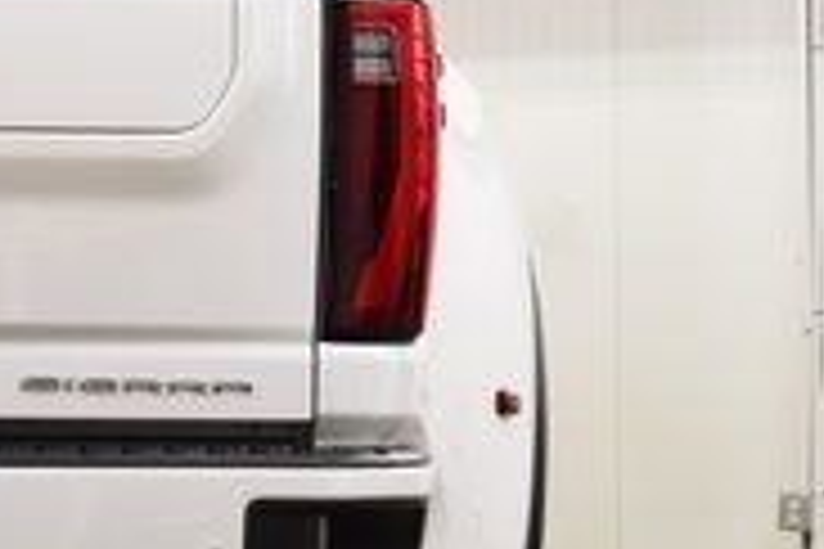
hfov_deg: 11.2
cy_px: 326
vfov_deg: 7.7
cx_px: -347
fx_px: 4074
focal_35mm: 178
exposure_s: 1/30
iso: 800
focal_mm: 34
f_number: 7.1
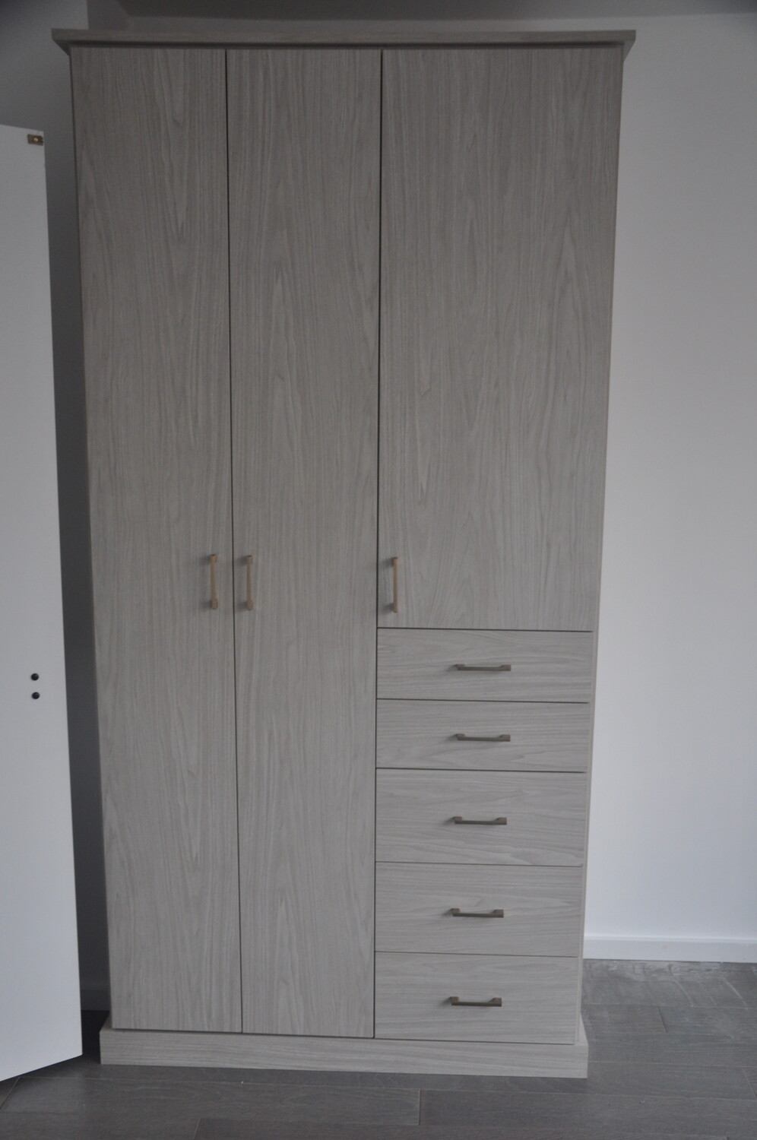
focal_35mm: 33
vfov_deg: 57.3
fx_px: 1044
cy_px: 570
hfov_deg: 39.9
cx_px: 378
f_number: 4
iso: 640
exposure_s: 1/60
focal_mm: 22
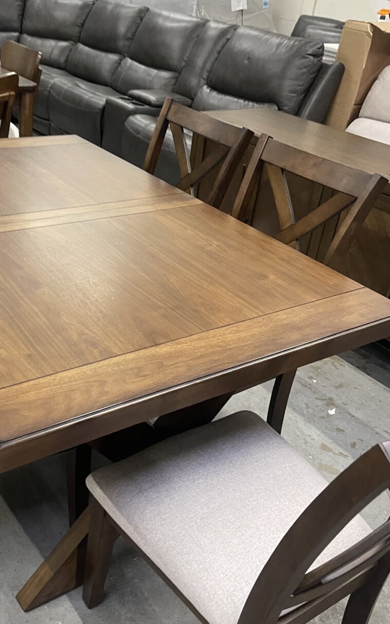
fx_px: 595
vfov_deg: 55.3
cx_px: 111
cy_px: 316
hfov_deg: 35.7
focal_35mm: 35
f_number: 1.6
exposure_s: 1/60
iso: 320
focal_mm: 5.1
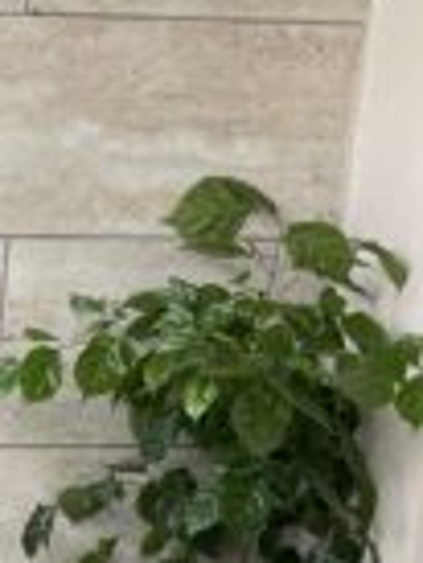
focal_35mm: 102
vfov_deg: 15.4
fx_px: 1659
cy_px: 1122
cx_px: -353
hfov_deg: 13.1
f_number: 1.6
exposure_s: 1/615
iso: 32
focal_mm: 5.1
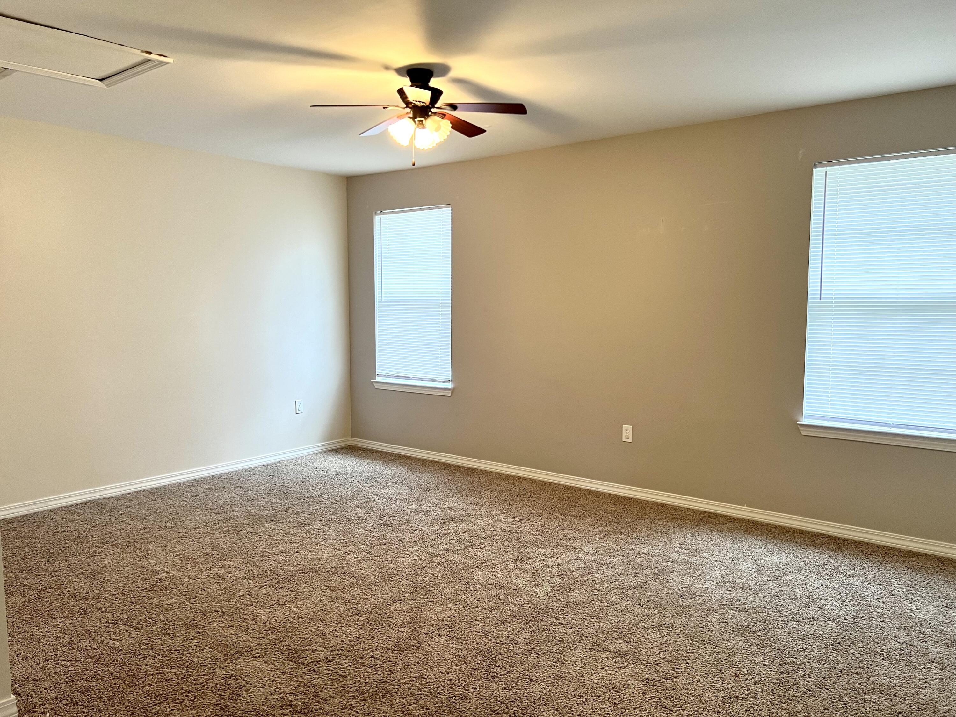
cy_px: 358
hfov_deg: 67.3
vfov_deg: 53.1
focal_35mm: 26
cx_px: 478
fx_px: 718
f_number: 1.5
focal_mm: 5.7
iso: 160
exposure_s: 1/60
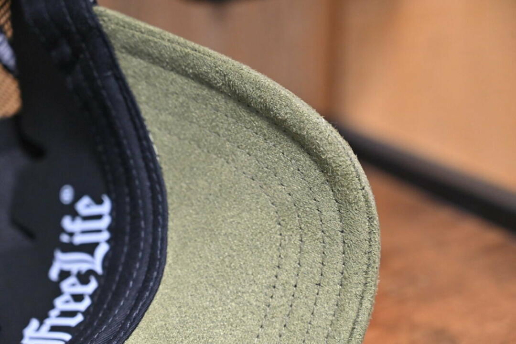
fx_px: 1003
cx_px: 258
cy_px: 172
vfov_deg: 19.5
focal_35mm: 70
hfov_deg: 28.8
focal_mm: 70
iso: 2800
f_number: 4
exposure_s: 1/80
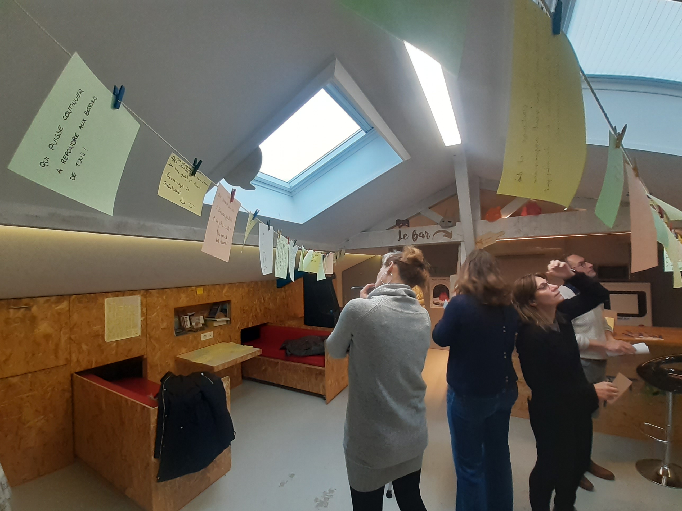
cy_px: 256
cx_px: 341
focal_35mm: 13
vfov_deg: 89.9
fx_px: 256
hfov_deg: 106.2
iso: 80
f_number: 2.2
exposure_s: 1/50
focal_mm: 1.13
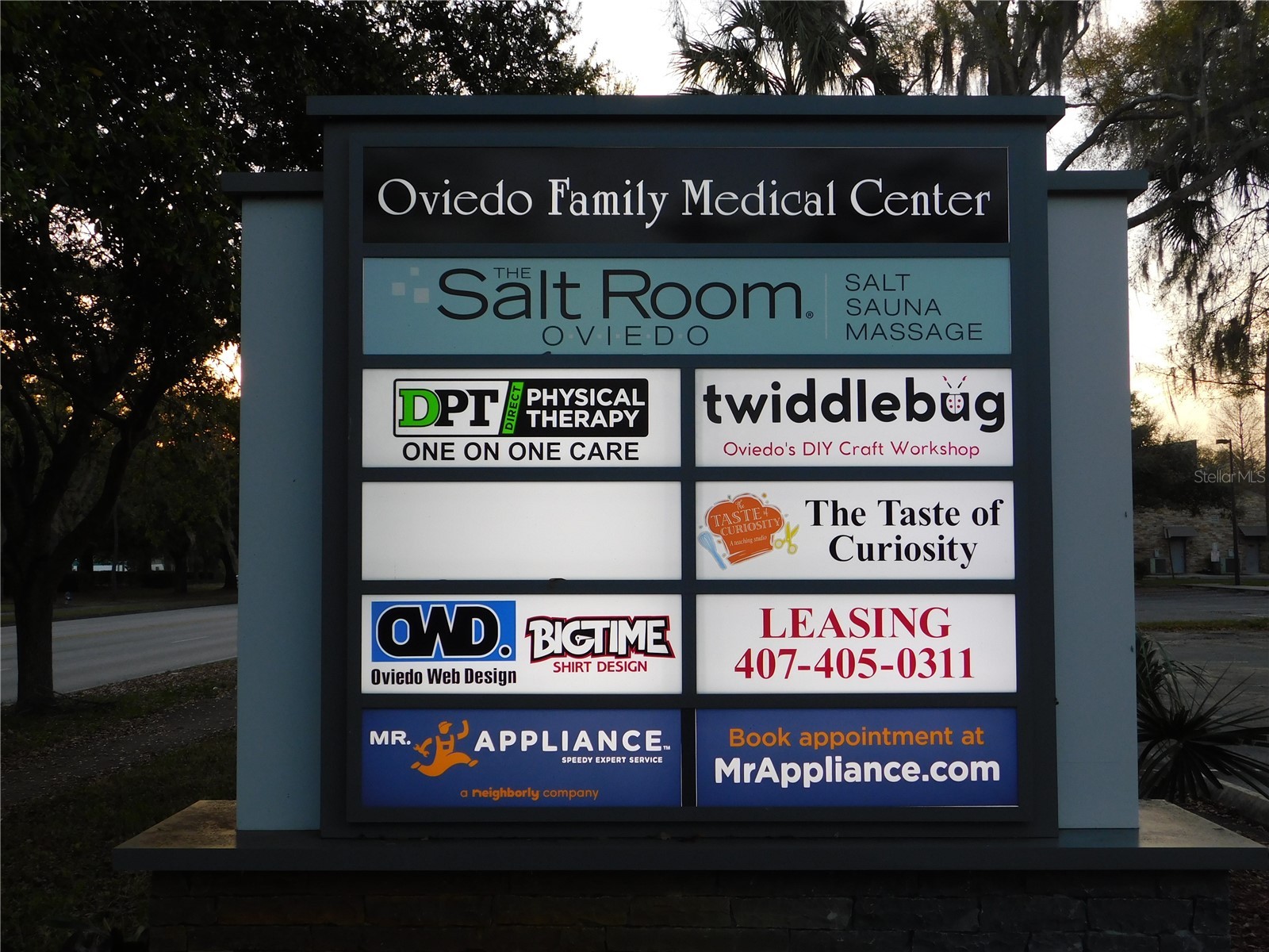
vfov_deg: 36.0
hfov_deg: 46.8
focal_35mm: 40
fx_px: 1466
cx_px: 634
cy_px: 476
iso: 125
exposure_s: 1/80
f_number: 3.6
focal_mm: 7.1
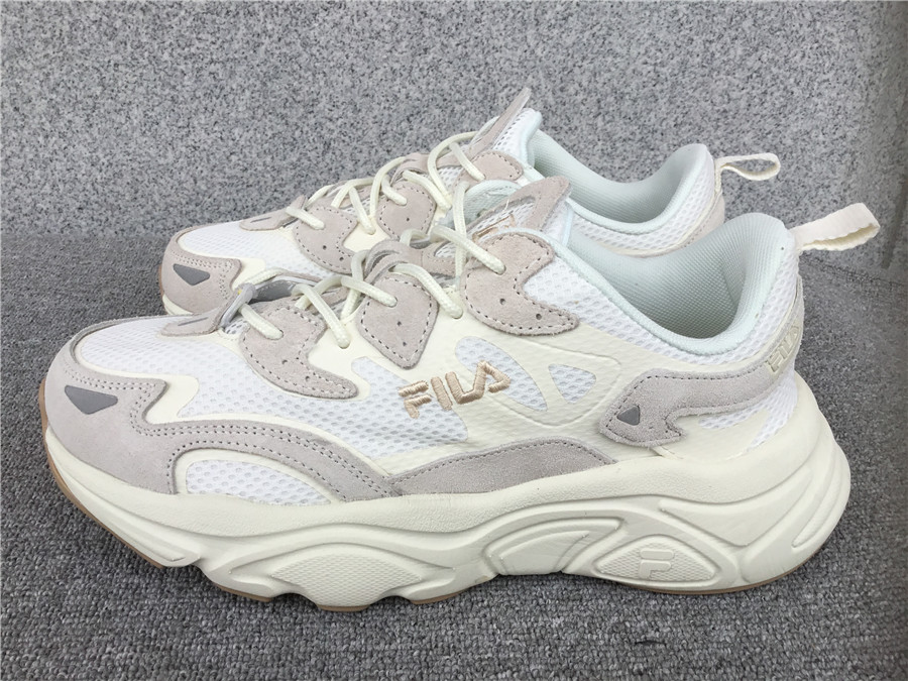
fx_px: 813
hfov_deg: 58.4
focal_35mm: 31
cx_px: 454
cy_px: 340
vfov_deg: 45.4
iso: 25
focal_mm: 3.3
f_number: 2.4
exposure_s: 1/278
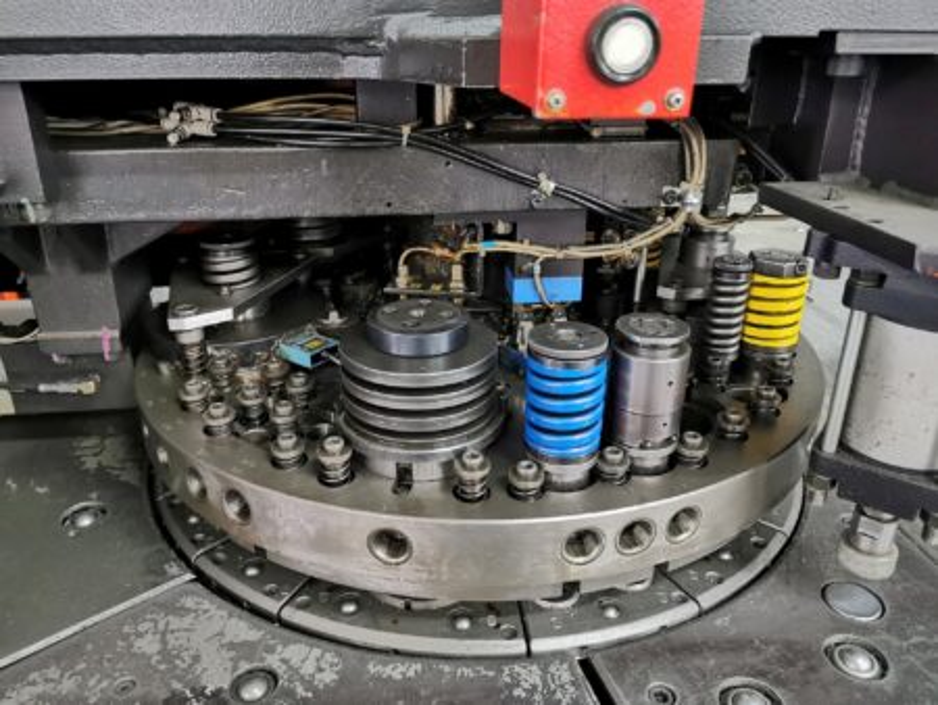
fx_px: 732
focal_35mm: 27
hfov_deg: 65.3
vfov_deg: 51.4
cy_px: 352
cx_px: 469
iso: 800
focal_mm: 5.56
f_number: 1.6
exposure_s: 1/33.3
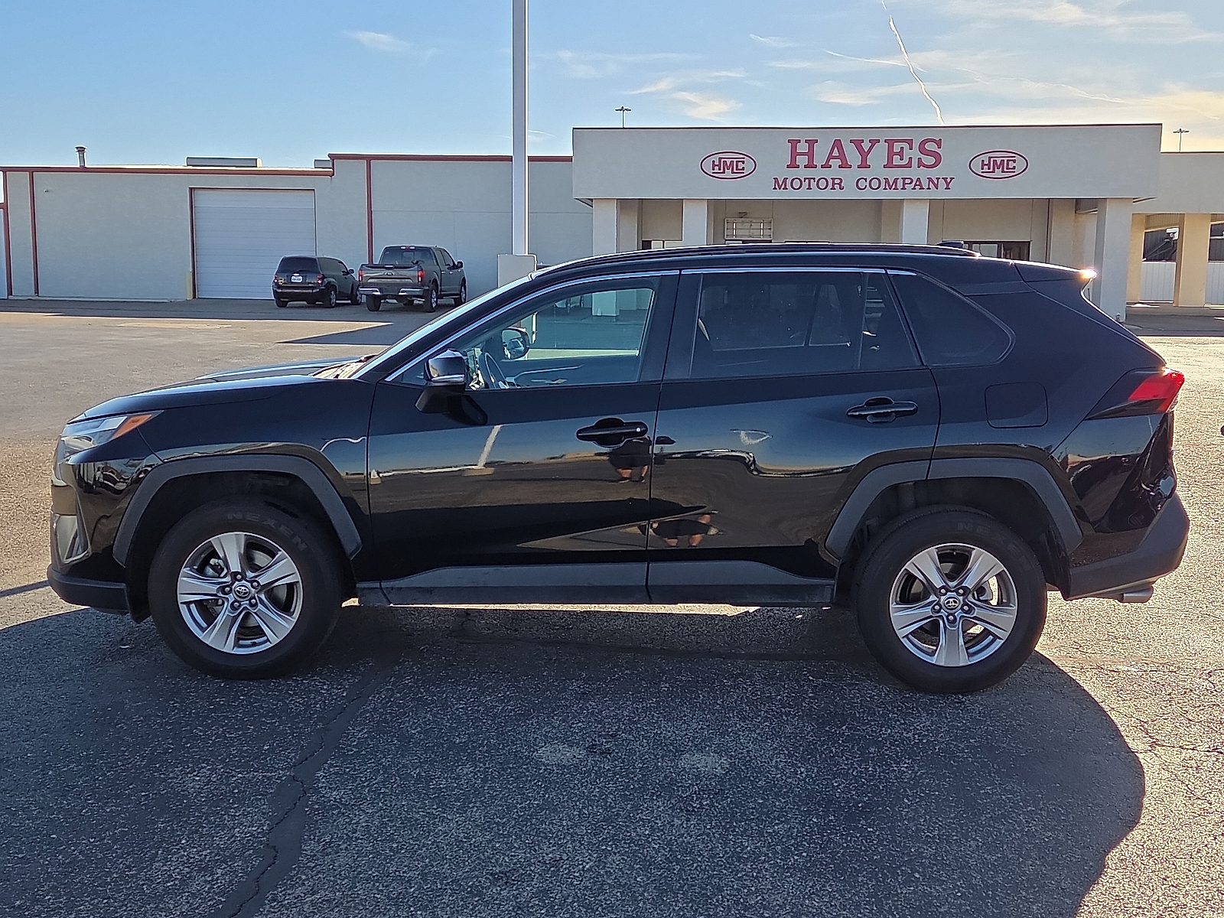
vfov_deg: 38.7
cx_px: 612
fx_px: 1308
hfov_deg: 50.1
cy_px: 459
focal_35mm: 37
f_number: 1.8
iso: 25
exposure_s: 1/2000
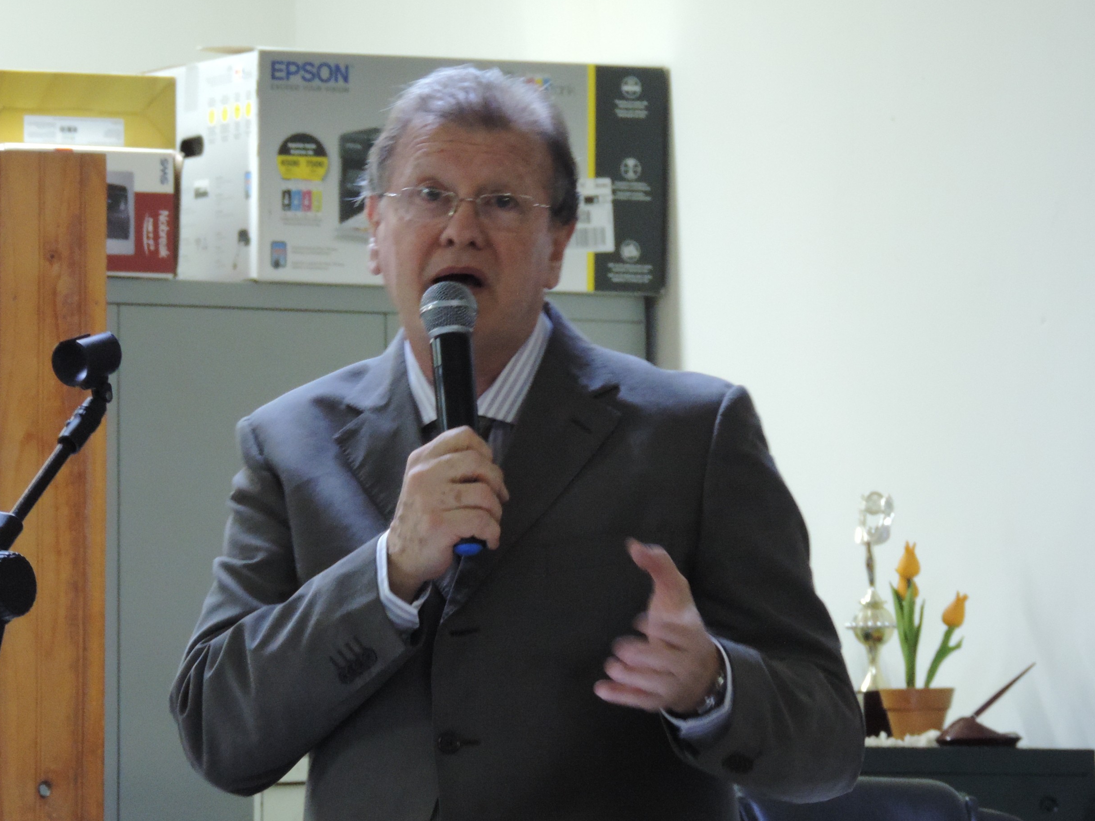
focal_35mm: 335
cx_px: 371
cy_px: 400
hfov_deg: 5.9
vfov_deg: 4.4
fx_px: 10597
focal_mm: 44.5
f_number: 4.7
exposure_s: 1/10
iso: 800
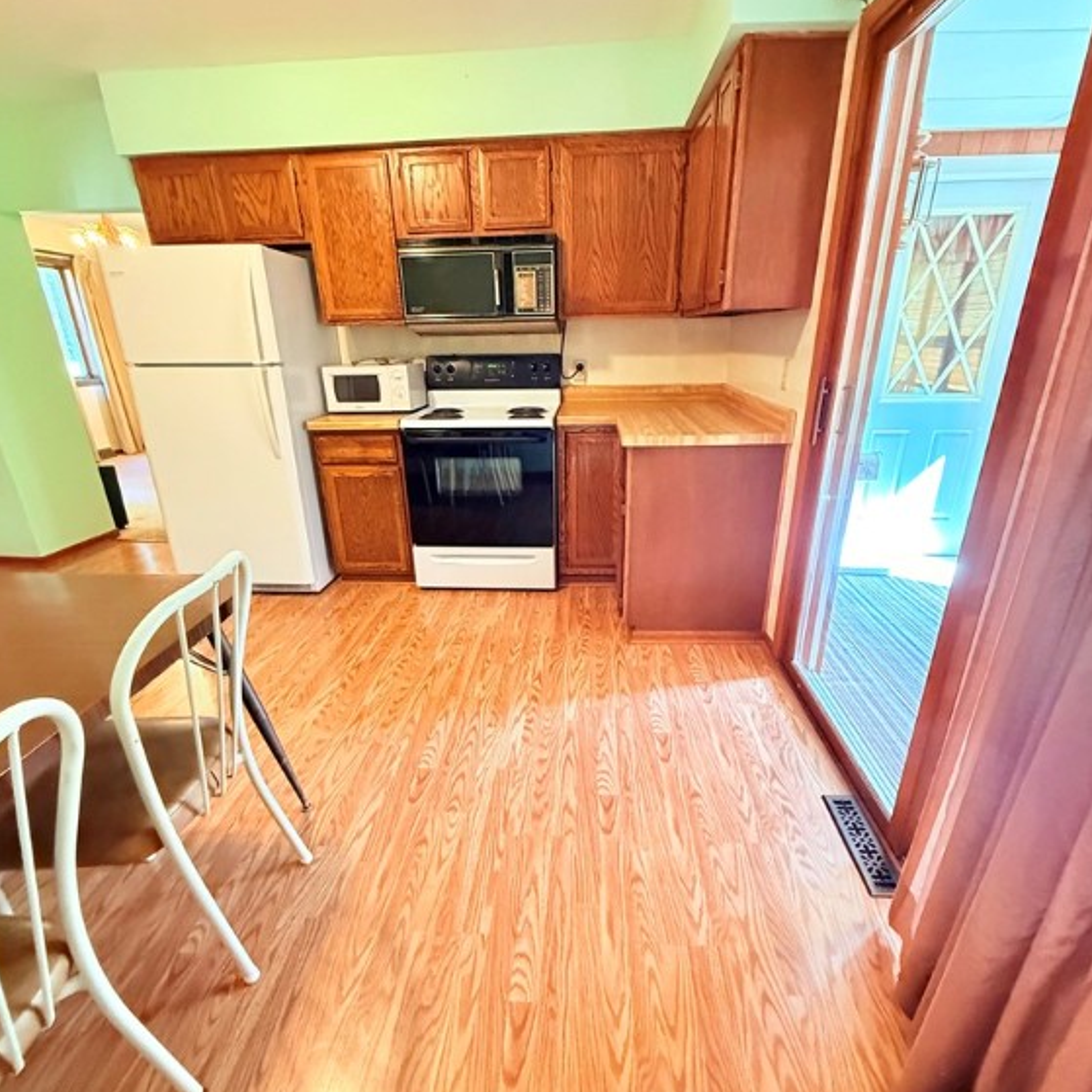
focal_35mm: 17
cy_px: 580
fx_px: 607
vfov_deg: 83.9
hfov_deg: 84.0
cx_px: 547
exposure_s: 1/60
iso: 800
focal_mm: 2.22
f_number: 2.2
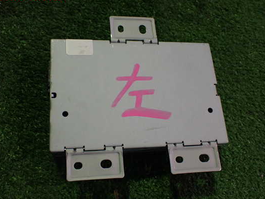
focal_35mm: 34
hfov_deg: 53.9
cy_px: 103
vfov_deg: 41.8
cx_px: 120
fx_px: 260
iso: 500
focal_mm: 5.4
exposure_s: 1/125
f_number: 2.3
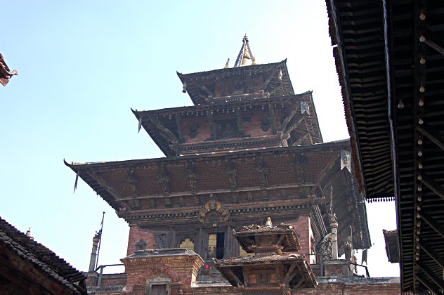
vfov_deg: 28.0
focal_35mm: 48
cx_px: 228
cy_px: 164
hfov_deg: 41.1
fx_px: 591
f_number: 10
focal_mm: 28
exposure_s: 1/160
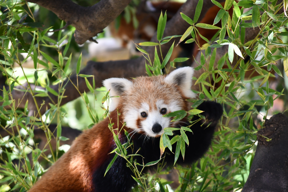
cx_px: 144
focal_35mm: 300
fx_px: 2400
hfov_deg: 6.9
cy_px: 96
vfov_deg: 4.6
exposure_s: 1/250
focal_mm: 200
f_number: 5.6
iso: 1400
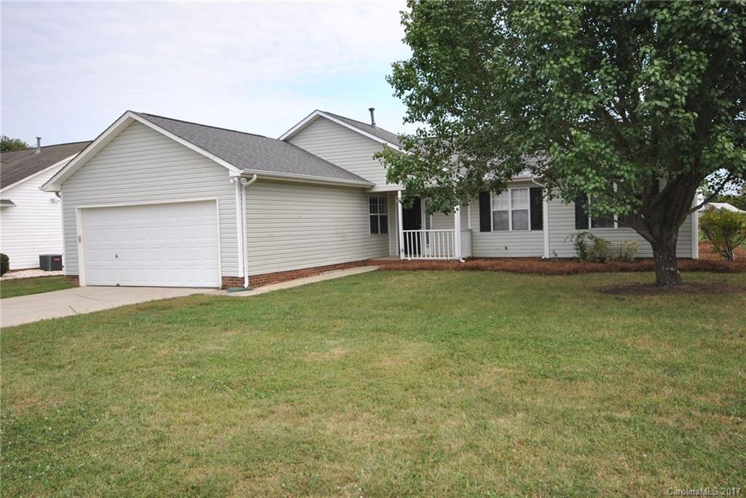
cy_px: 249
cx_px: 373
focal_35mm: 30
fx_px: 622
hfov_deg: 61.9
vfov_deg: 43.7
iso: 100
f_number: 6.3
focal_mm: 20
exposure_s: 1/160
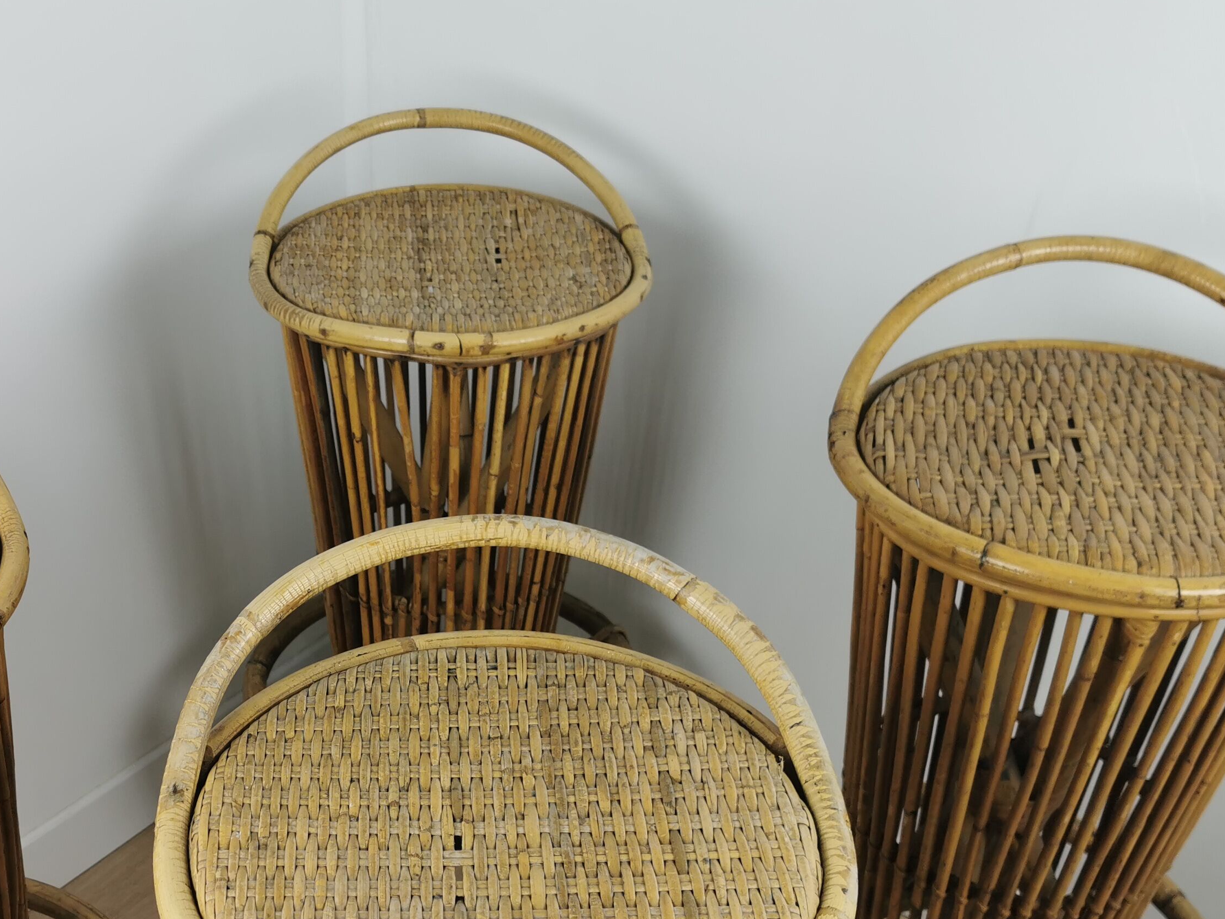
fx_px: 1557
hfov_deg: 42.3
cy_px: 716
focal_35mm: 44
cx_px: 388
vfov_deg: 32.1
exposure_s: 1/100
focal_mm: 5.56
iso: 50
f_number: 1.6
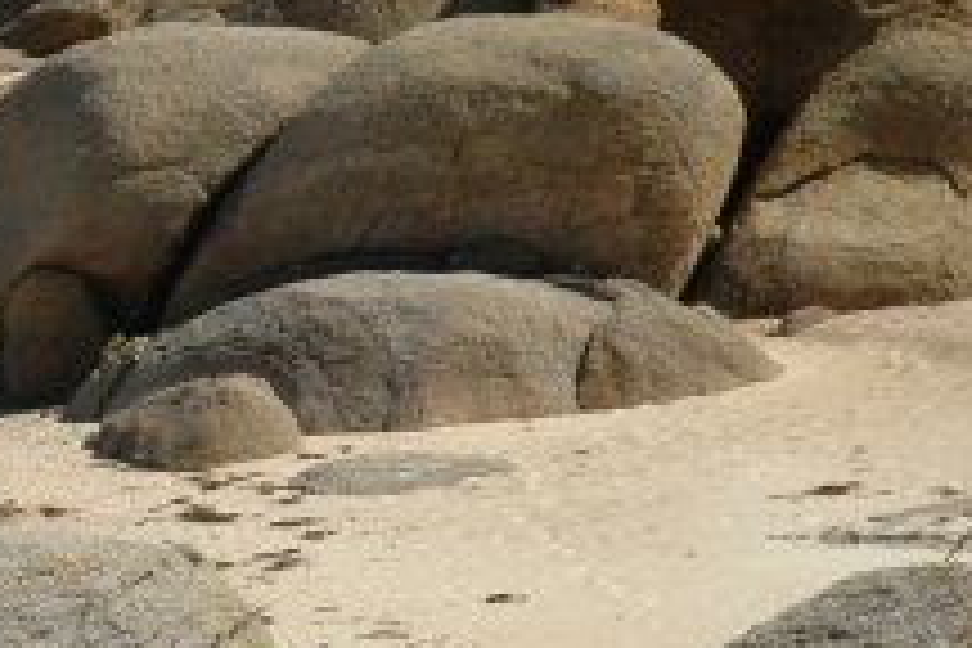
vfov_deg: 4.8
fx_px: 7802
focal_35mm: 289
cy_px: 166
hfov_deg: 7.0
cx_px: -536
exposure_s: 1/200
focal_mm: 52
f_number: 6.3
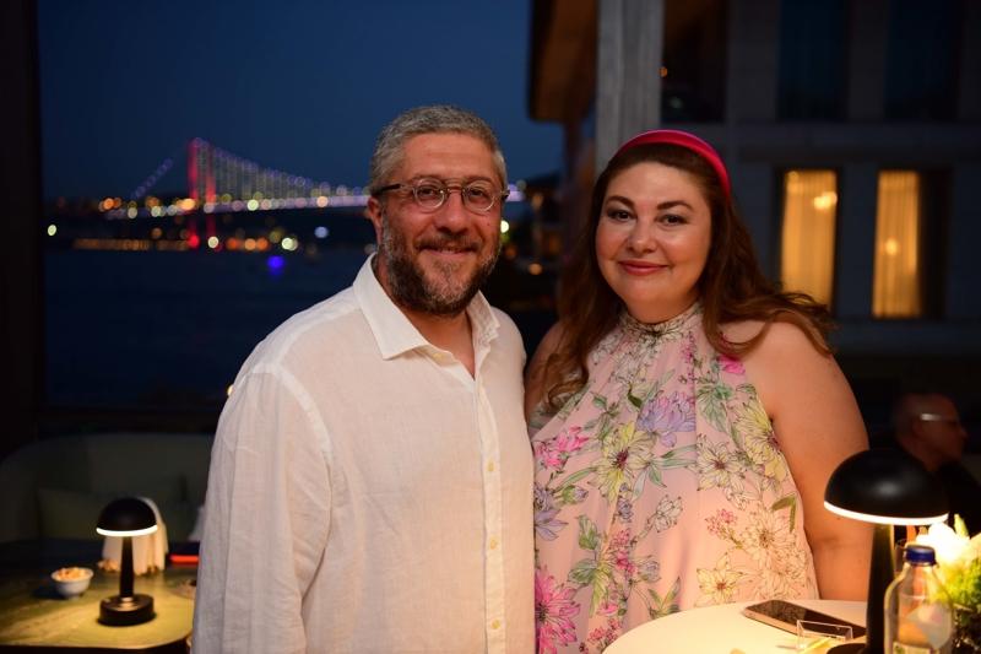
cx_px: 490
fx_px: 1144
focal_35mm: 42
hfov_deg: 46.4
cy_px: 327
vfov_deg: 31.9
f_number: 2.8
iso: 1600
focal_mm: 42
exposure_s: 1/40
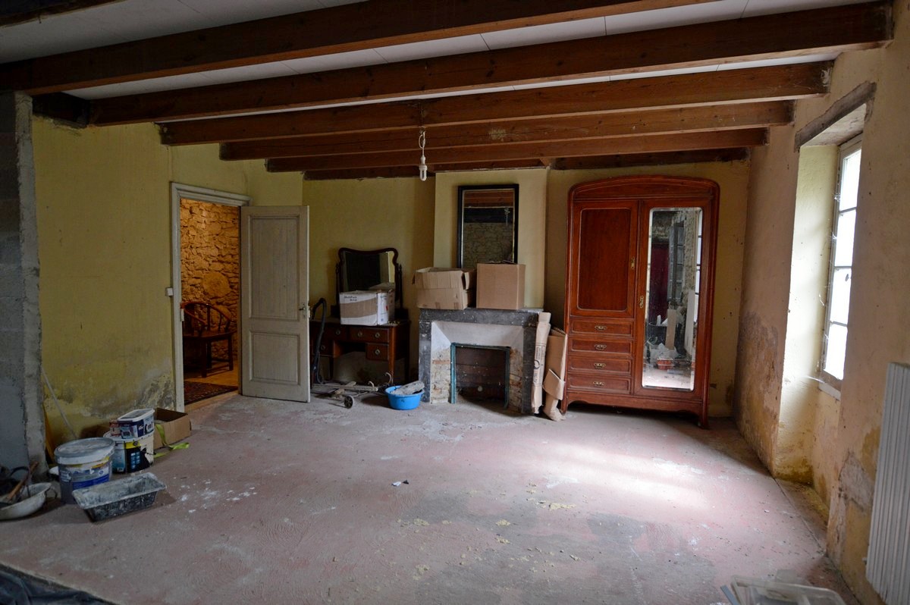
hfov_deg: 85.5
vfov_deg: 63.1
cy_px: 302
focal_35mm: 20
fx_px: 492
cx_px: 455
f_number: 3.5
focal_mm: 13
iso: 500
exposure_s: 1/60
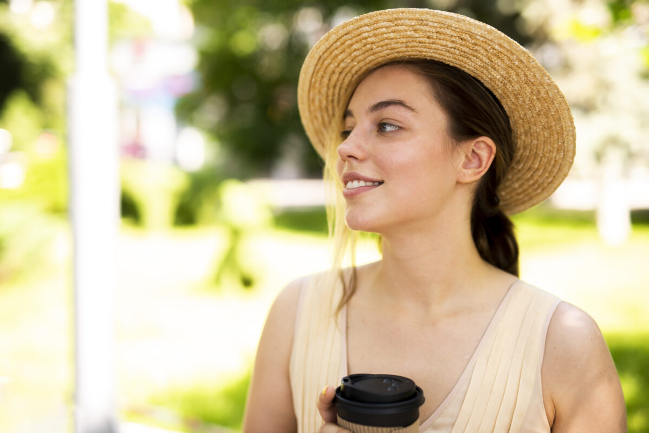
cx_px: 324
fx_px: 902
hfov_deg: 39.6
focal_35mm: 50
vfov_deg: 27.0
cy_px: 216
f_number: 1.8
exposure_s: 1/640
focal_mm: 50
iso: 160
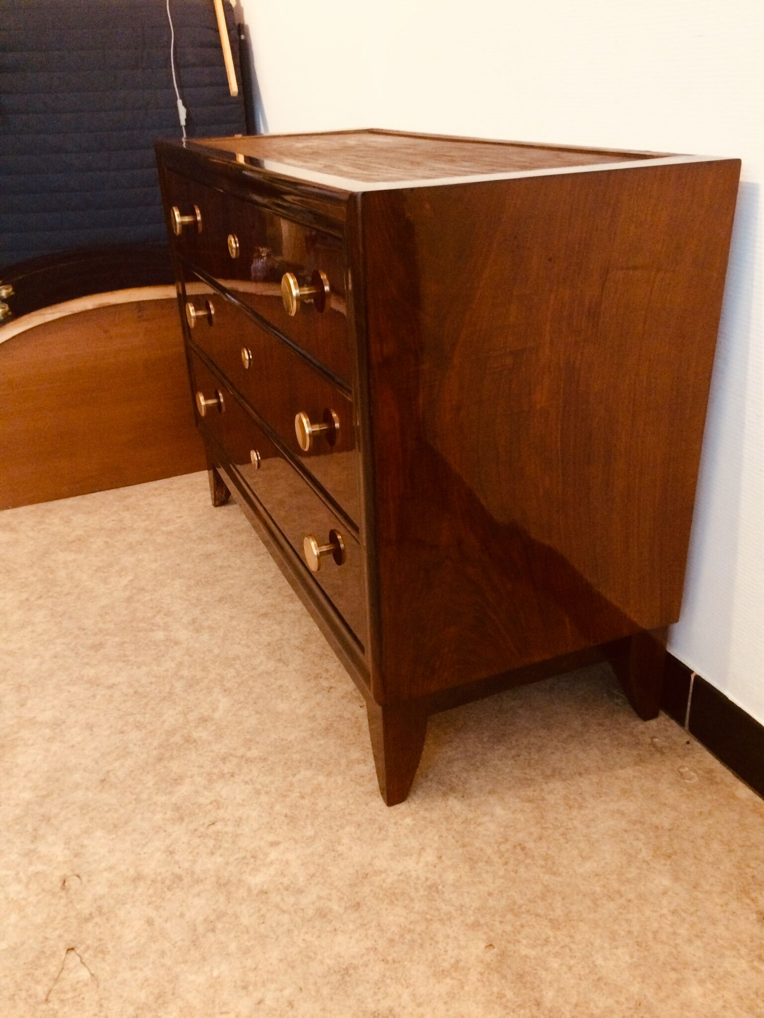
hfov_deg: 48.2
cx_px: 382
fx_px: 853
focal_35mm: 29
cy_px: 509
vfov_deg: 61.7
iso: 250
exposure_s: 1/17
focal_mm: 4.15
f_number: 2.2
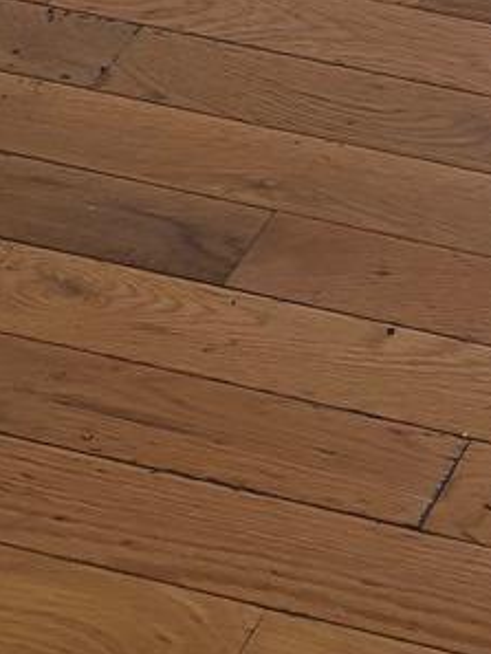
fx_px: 3383
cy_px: -1033
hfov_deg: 8.0
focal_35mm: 179
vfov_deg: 9.5
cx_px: 876
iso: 100
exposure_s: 1/228
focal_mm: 5.96
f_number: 1.6
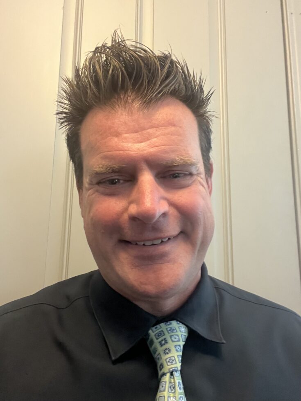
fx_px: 348
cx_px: 150
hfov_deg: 46.8
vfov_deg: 60.0
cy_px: 200
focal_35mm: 30
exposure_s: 1/24
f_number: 2.2
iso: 640
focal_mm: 2.71
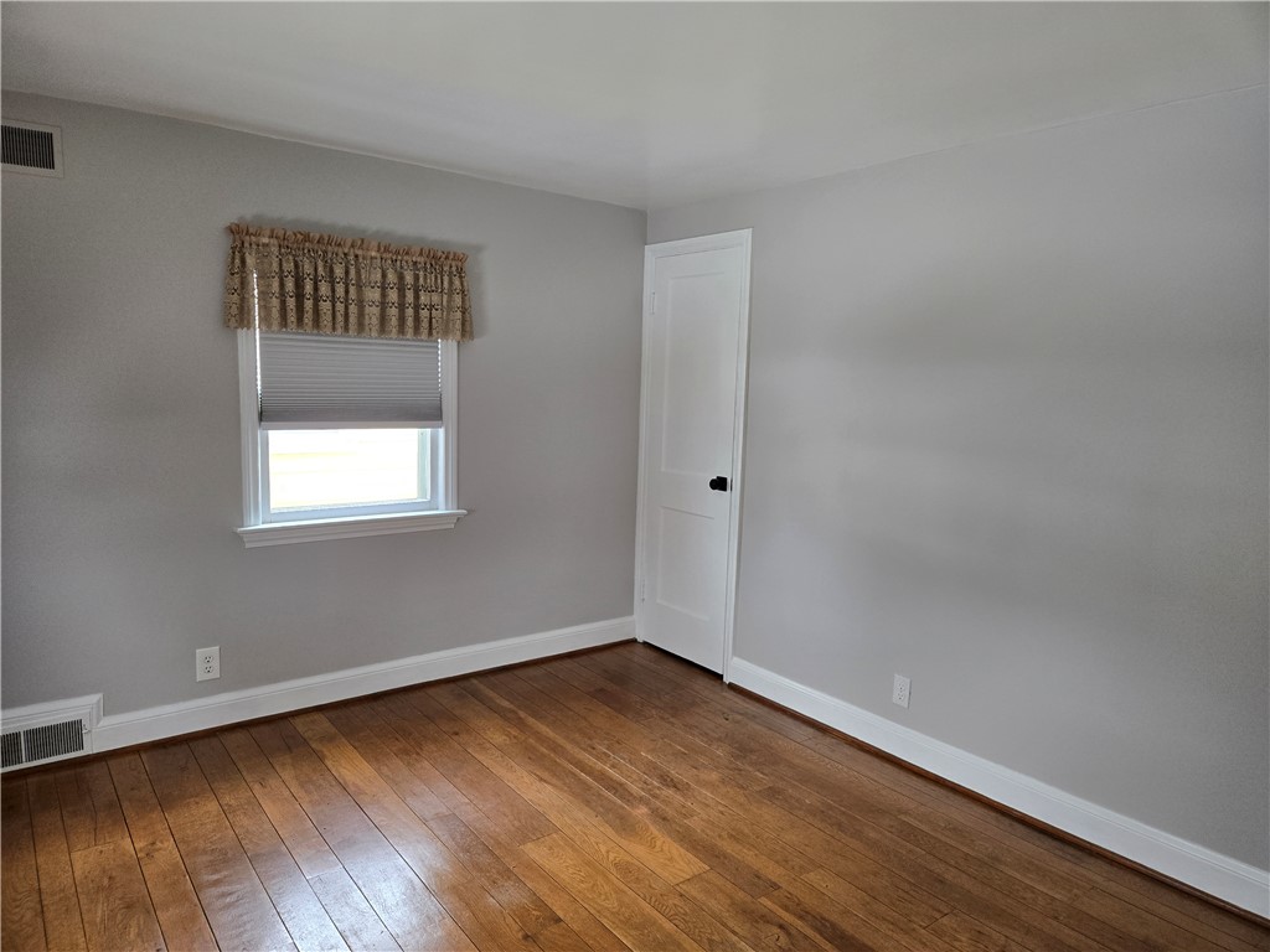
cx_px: 635
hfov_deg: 73.9
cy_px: 476
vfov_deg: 58.9
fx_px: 844
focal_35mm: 23
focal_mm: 5.4
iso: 125
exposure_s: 1/180
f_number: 1.8
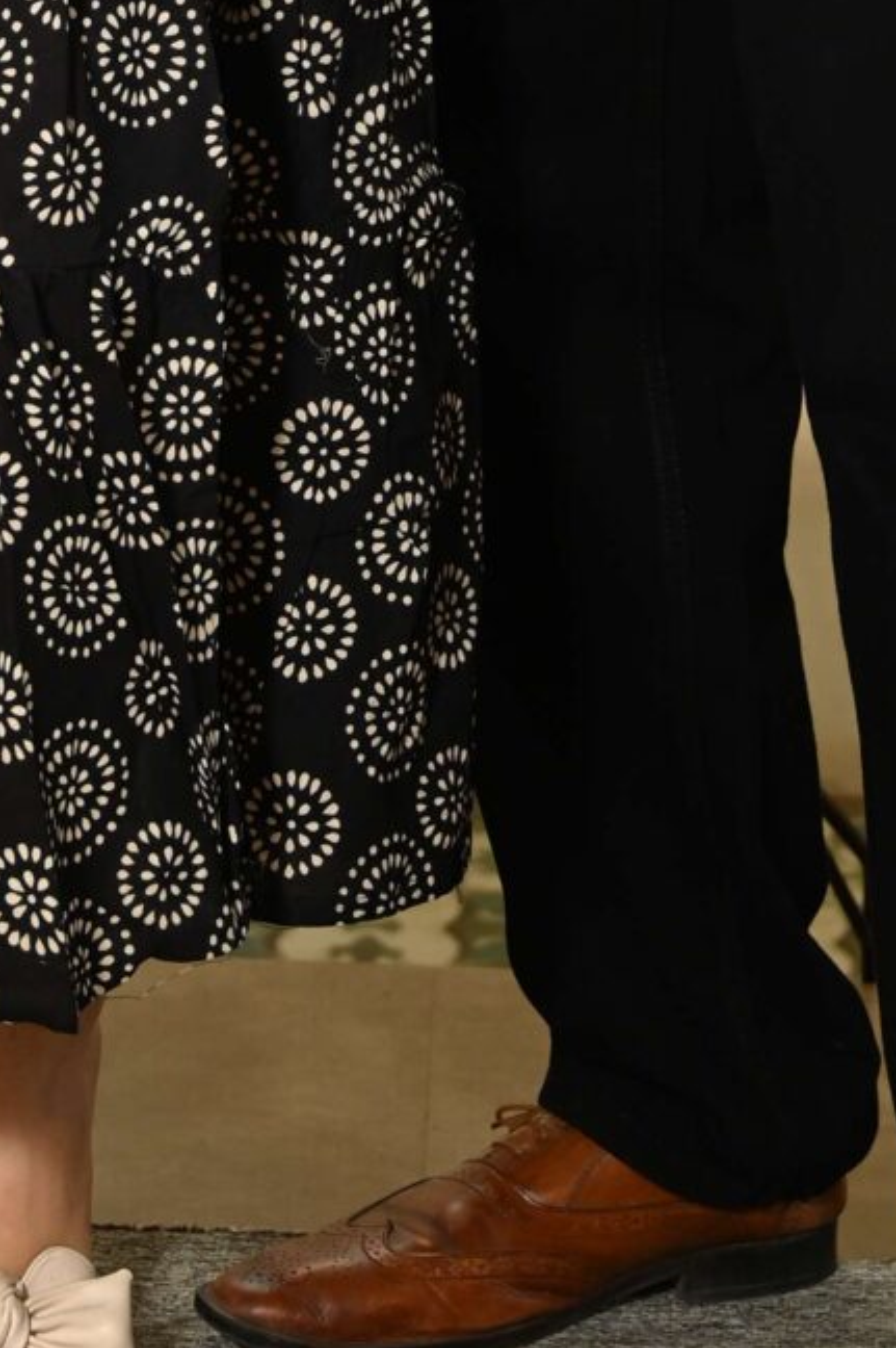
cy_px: -847
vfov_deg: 11.7
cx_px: 523
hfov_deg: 8.3
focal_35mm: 166
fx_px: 6207
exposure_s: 1/160
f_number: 4
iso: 250
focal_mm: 42
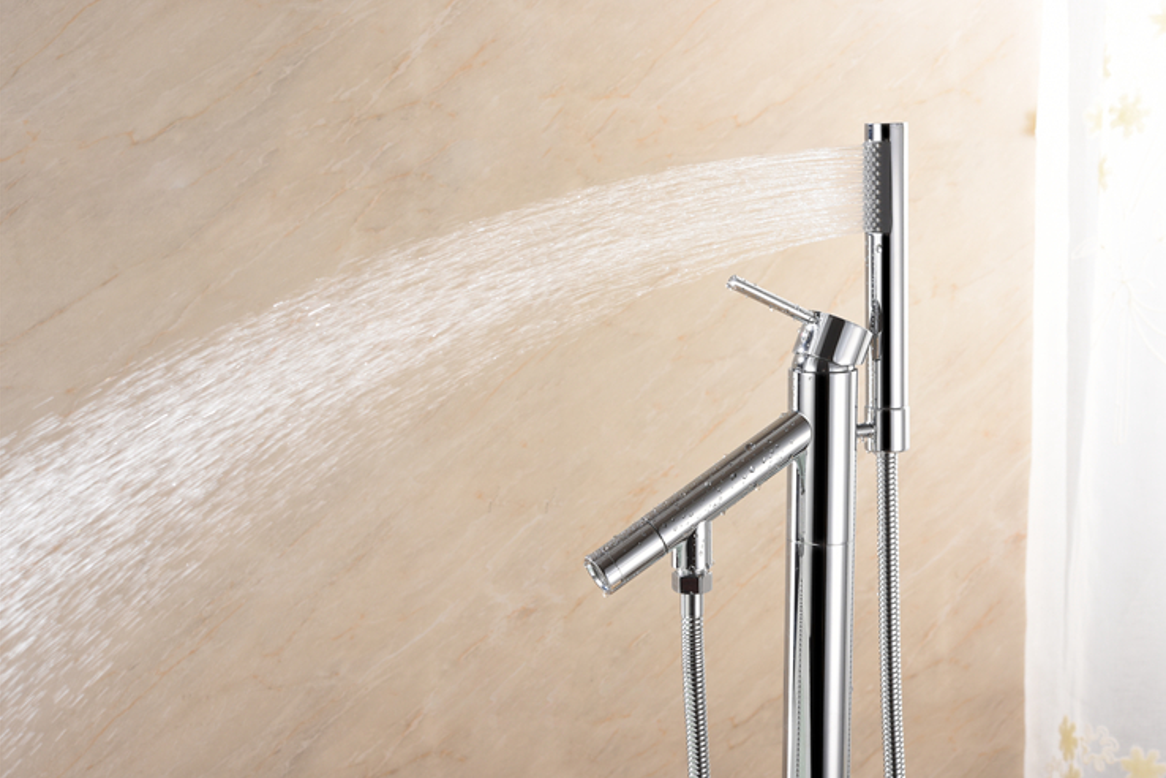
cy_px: 391
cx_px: 589
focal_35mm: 61
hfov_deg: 32.9
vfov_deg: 22.3
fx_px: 1976
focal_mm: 60
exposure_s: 1/160
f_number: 10
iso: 100
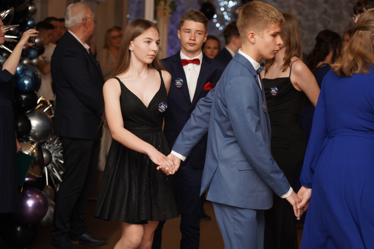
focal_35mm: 104
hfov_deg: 19.6
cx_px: 187
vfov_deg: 13.2
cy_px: 124
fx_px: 1080
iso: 640
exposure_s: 1/100
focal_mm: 104
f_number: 4
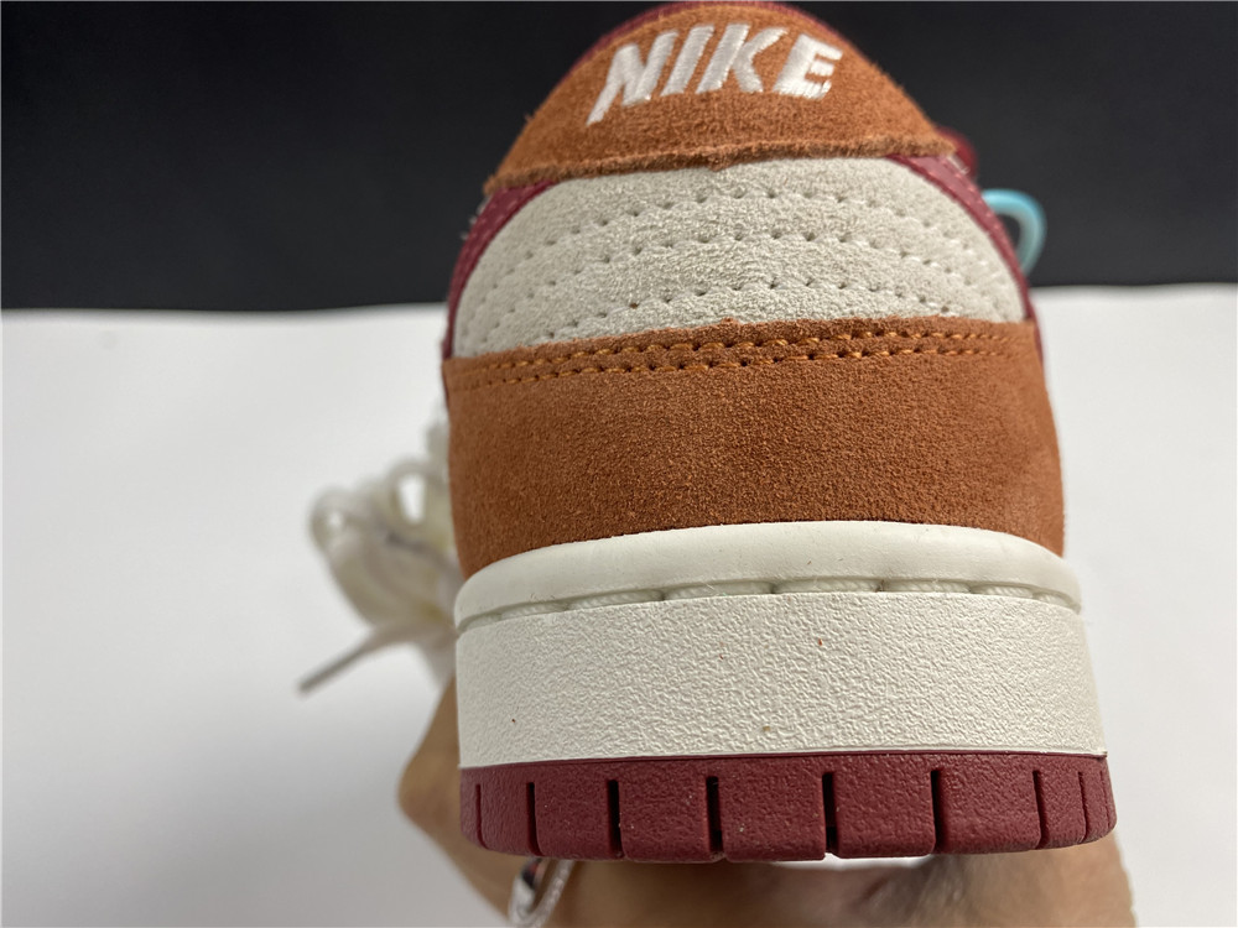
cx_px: 619
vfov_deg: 53.1
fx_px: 930
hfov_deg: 67.3
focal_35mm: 26
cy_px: 464
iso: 64
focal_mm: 4.25
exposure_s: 1/121
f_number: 1.8
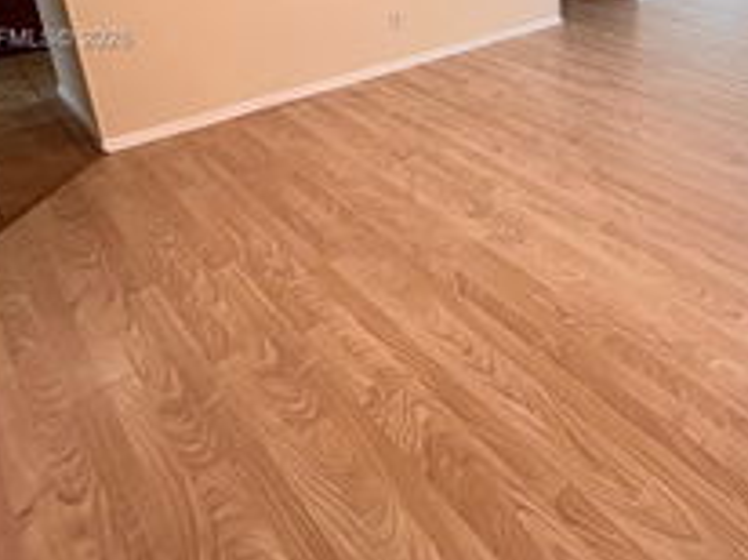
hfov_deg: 59.9
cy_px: 40
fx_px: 583
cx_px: 605
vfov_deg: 45.6
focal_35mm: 27
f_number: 1.8
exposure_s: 1/60
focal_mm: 1.57
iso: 160
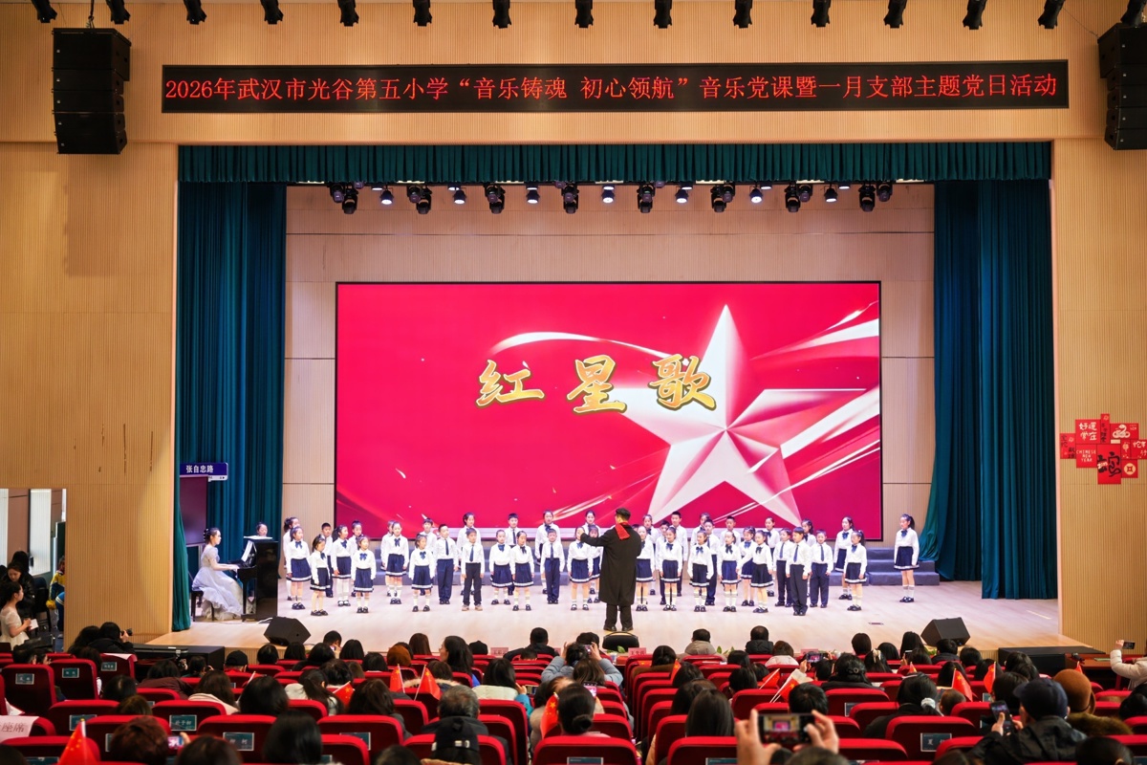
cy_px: 382
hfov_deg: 45.4
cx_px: 574
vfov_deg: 31.2
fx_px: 1370
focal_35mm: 43
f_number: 2.8
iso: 100
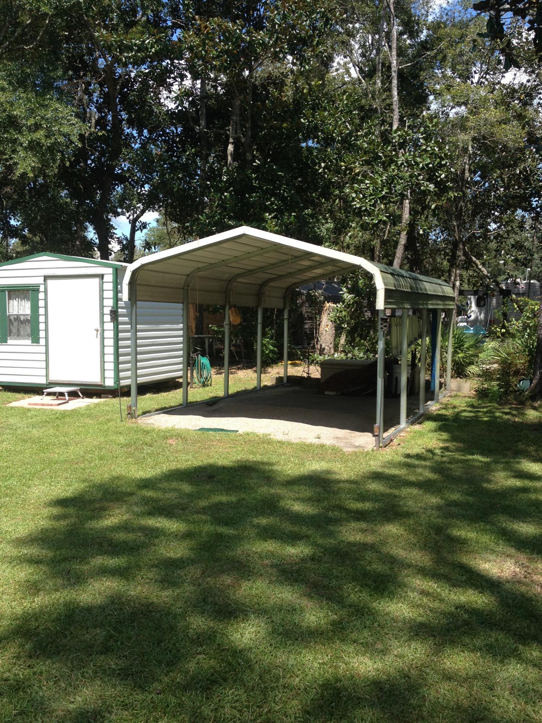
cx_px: 271
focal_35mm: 35
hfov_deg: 40.7
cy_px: 362
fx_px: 731
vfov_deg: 52.6
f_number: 2.4
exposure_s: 1/824
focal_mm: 4.28
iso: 50
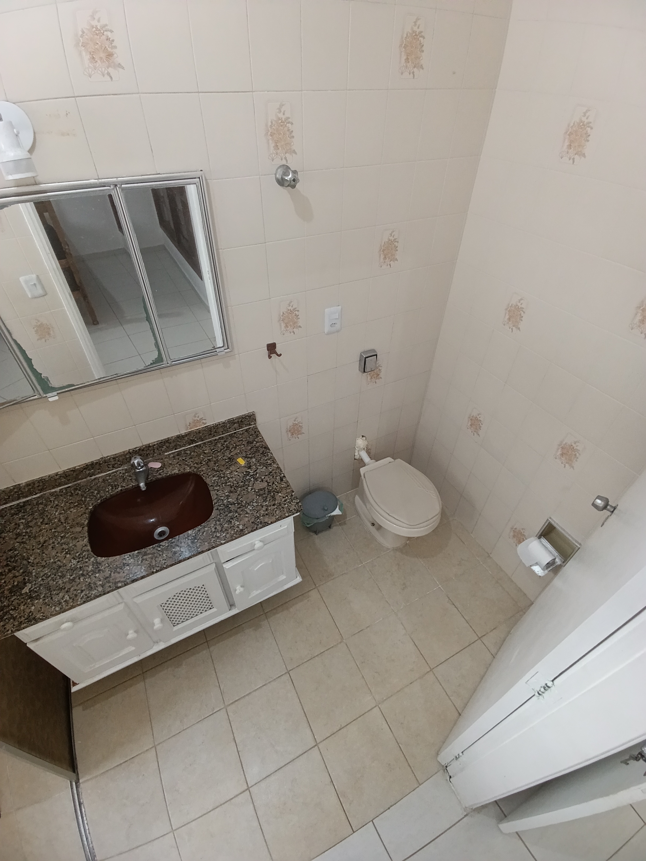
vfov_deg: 94.5
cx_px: 323
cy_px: 430
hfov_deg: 78.1
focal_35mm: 16
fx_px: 398
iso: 400
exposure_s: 1/30
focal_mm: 1.65
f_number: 2.2
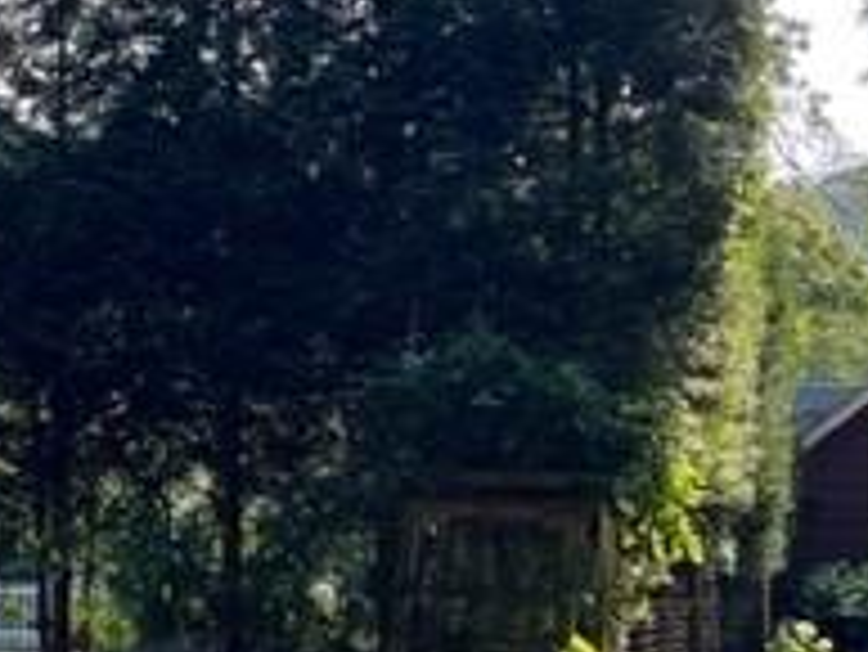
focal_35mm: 86
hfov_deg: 21.6
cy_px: 405
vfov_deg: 17.2
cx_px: -67
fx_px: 2158
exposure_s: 1/739
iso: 32
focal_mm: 4.2
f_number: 1.6
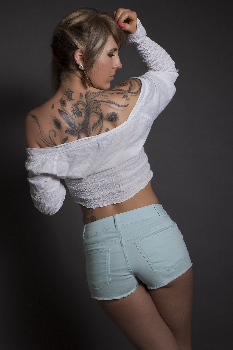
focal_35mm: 75
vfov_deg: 27.0
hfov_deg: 18.2
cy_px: 175
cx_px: 116
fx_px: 729
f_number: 13
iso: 200
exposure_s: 1/500
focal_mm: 50
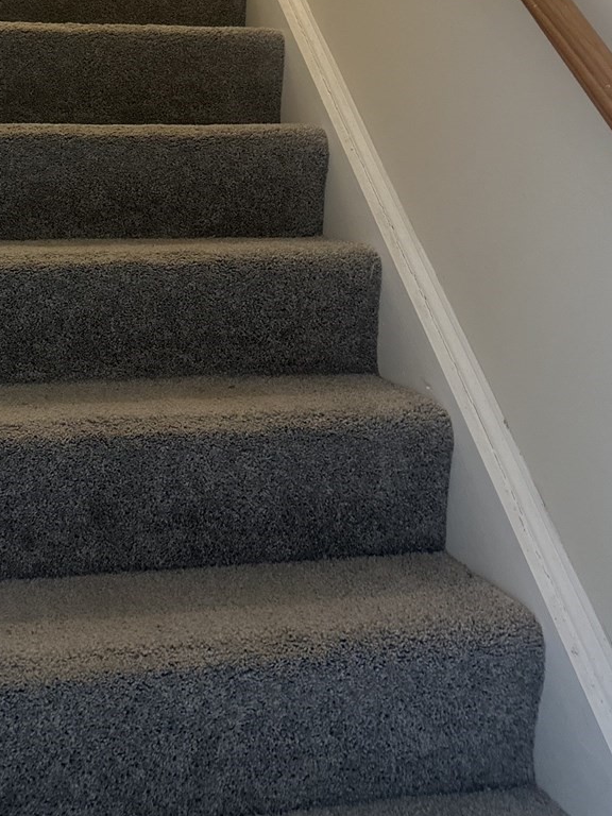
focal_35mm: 48
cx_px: 110
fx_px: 1131
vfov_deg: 37.9
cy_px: 138
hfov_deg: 29.5
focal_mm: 6.86
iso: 400
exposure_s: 1/60
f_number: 1.78
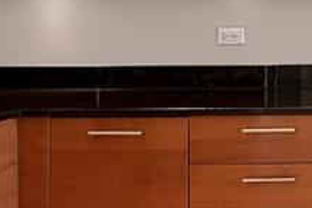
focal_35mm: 103
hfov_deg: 16.9
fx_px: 893
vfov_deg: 13.2
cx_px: 536
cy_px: 12
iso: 250
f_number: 11
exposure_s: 1/3
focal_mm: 14
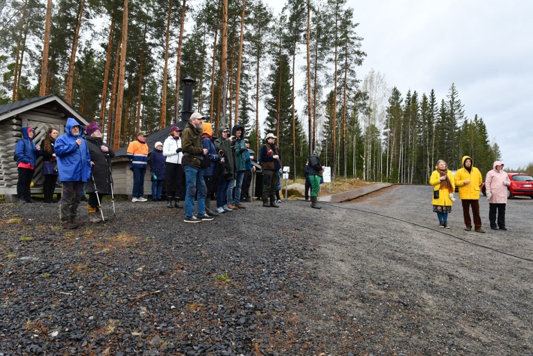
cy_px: 178
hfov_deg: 71.5
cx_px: 266
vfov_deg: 51.3
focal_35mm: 25
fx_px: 370
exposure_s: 1/250
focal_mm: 17
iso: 640
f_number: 8
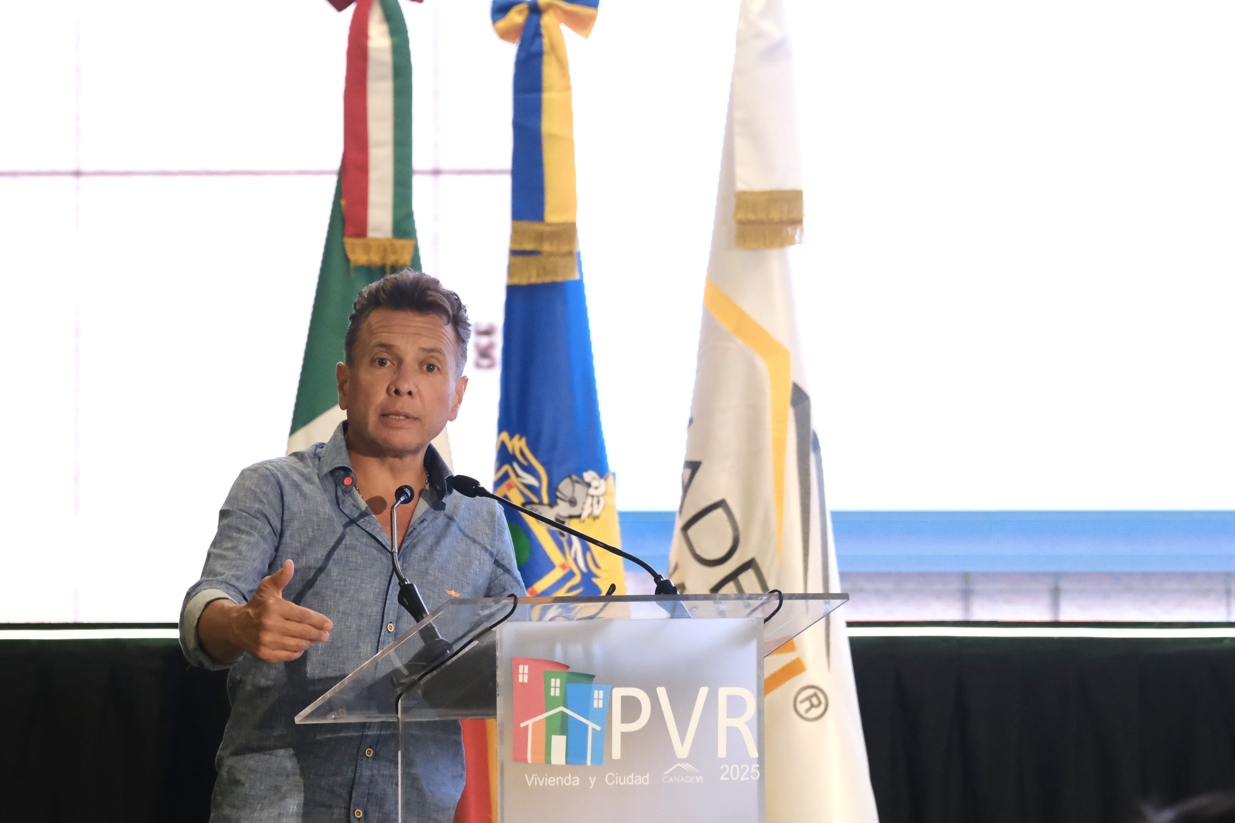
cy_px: 412
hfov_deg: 12.9
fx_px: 5454
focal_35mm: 159
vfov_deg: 8.6
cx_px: 618
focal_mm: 106
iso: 4000
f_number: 4
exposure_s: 1/200
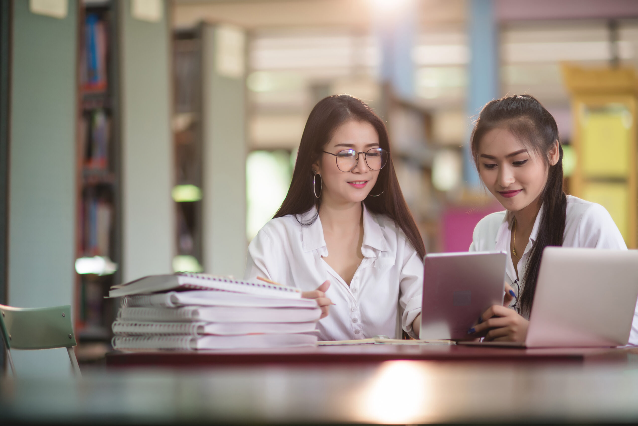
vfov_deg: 10.2
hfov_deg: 15.2
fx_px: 2393
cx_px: 319
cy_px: 213
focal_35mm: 135
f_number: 2
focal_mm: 135
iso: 320
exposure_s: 1/160
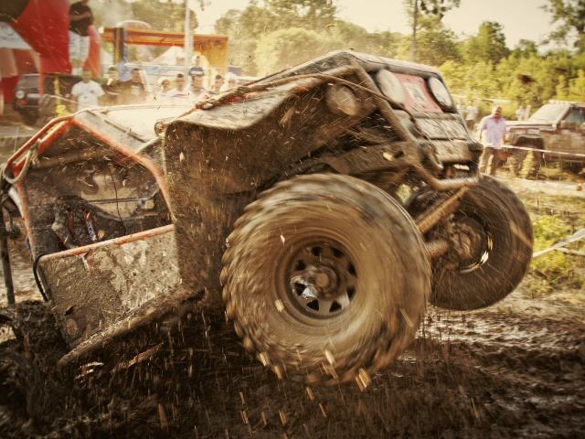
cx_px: 292
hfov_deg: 50.1
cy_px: 220
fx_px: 625
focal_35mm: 37
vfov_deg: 38.7
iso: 100
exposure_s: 1/250
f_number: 6.3
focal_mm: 9.57
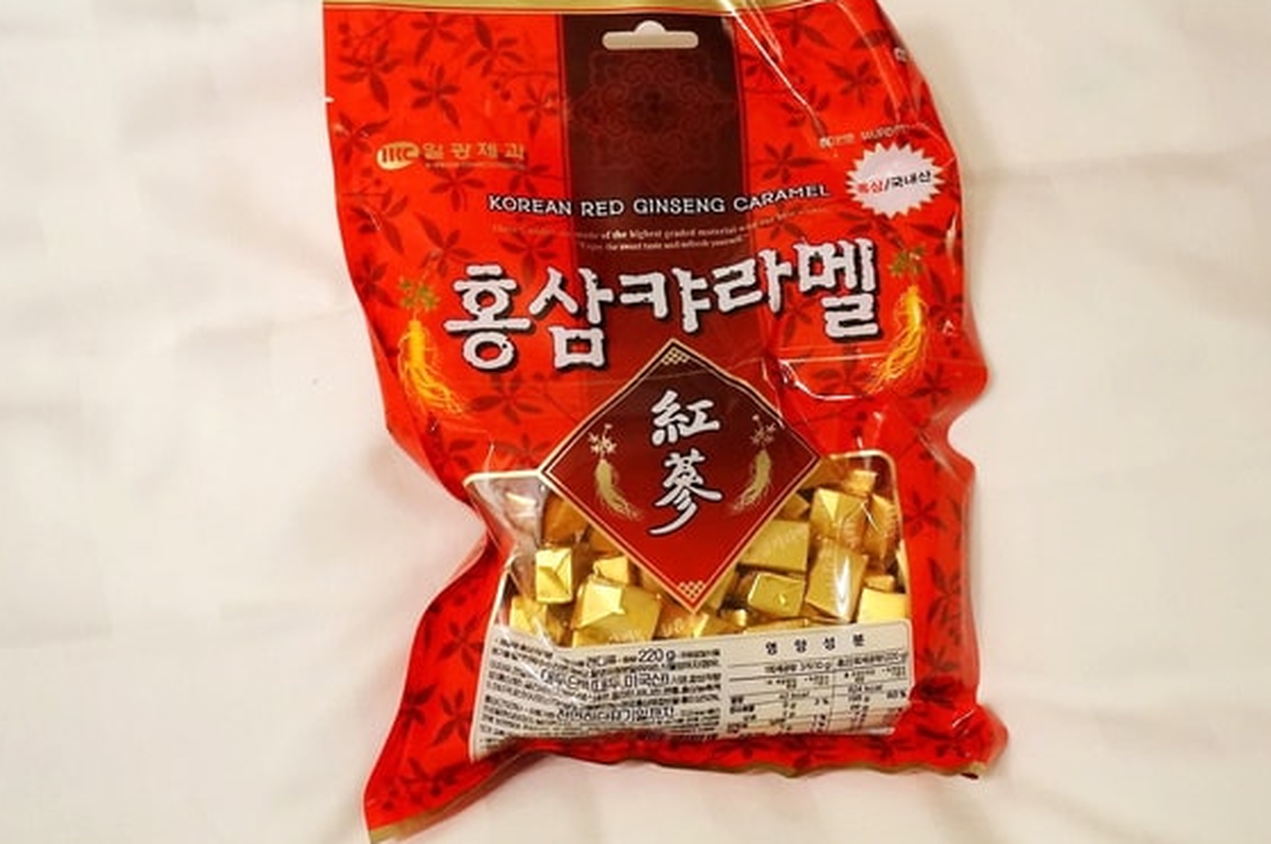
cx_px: 716
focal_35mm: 55
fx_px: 1939
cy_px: 367
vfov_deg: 24.5
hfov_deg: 36.2
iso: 3200
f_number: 7.1
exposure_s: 1/30
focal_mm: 32
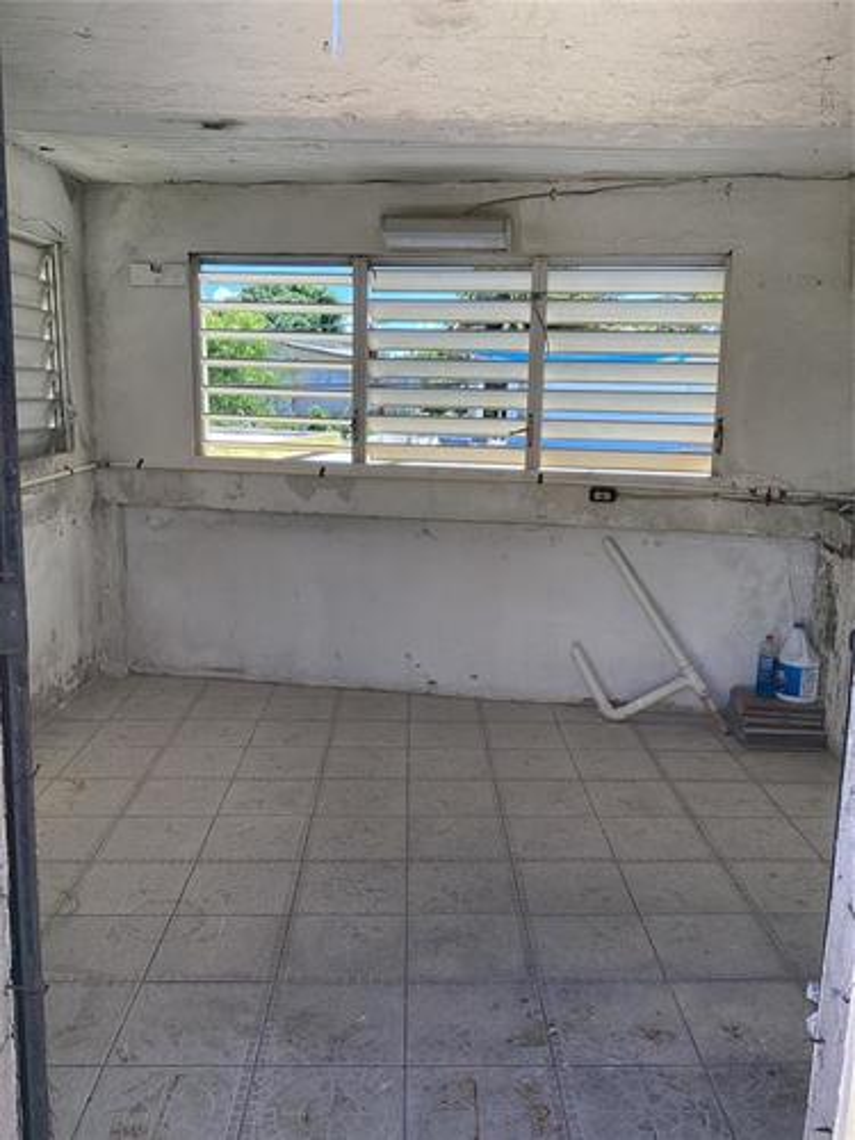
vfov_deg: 58.4
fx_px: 1021
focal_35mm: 31
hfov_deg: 45.4
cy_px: 570
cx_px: 428
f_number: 2.4
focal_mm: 3.3
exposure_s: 1/209
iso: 25
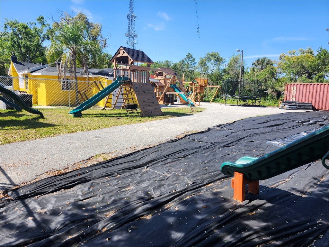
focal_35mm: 23
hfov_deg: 73.9
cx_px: 164
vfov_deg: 58.9
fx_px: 219
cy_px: 124
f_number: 1.8
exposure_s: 1/803
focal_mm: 5.54
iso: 25
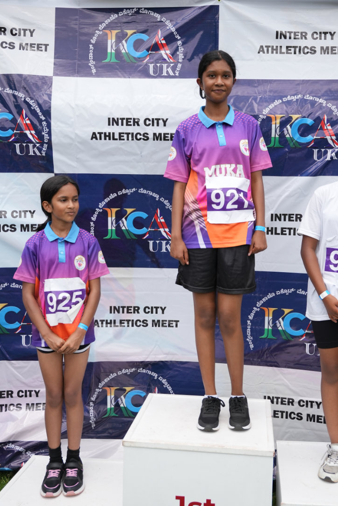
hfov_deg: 31.8
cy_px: 225
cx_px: 197
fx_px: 591
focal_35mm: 42
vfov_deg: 46.3
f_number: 2.8
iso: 250
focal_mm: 29.7
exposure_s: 1/2000
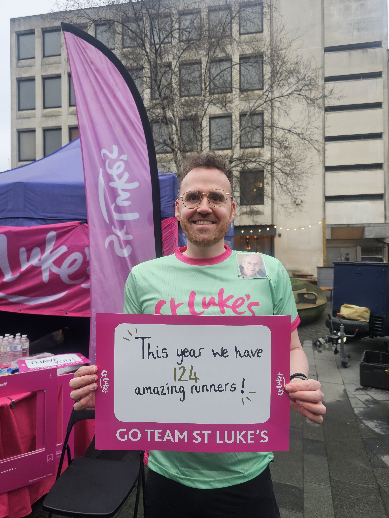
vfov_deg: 73.9
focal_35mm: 23
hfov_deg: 58.9
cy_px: 259
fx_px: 345
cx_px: 194
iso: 64
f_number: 1.7
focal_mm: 6.3
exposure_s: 1/100
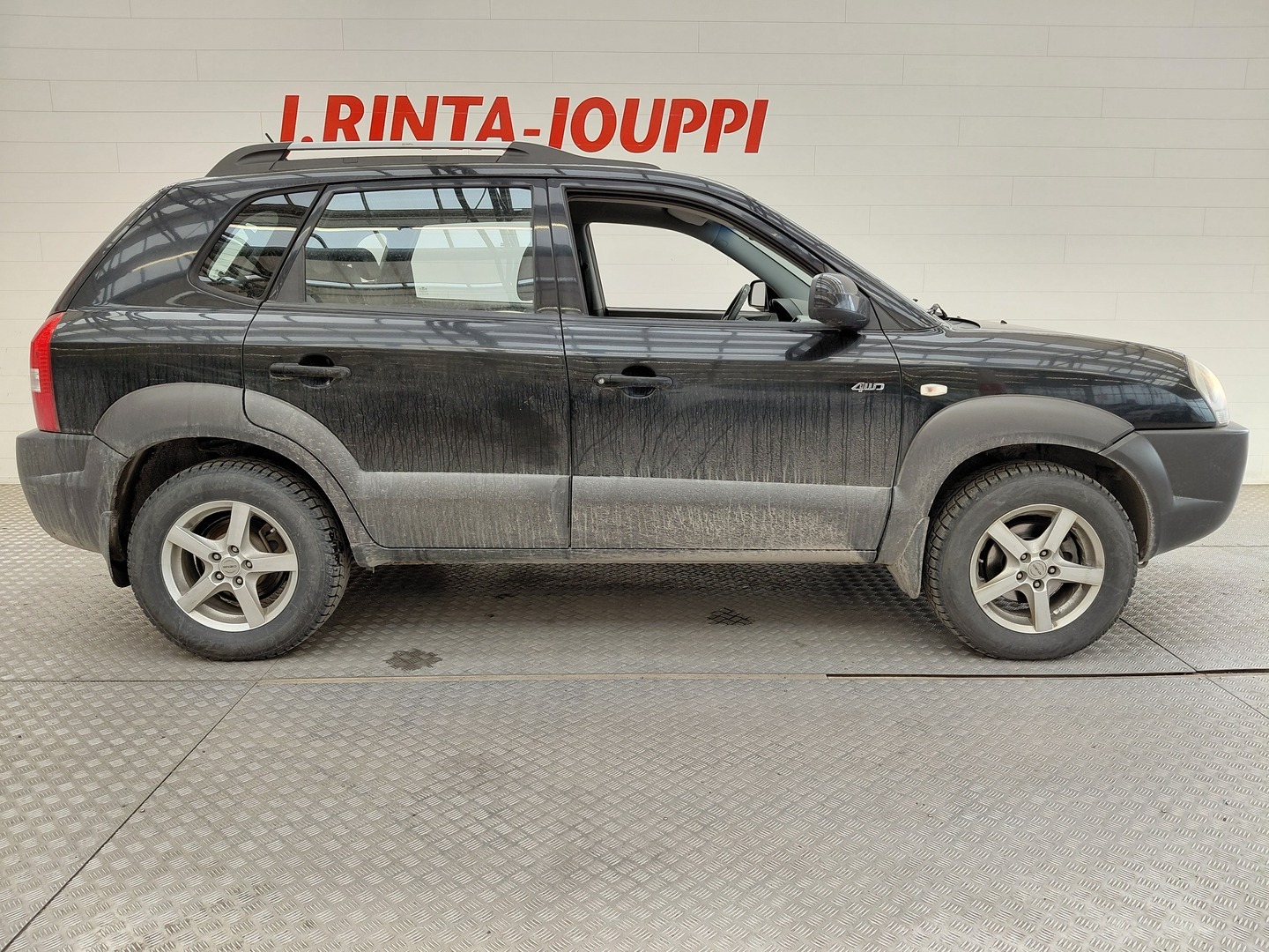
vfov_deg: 54.9
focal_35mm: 25
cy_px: 476
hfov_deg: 69.4
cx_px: 634
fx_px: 916
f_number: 1.8
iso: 50
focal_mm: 4.69
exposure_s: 1/137
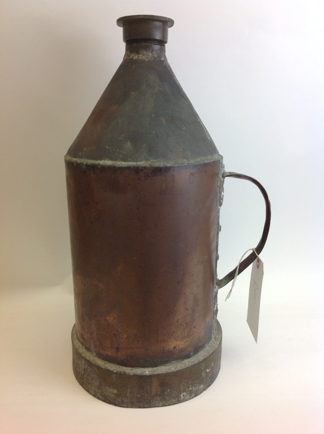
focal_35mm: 35
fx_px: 438
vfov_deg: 52.7
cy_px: 217
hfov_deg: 40.6
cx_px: 162
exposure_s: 1/100
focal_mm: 4.28
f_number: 2.4
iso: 64
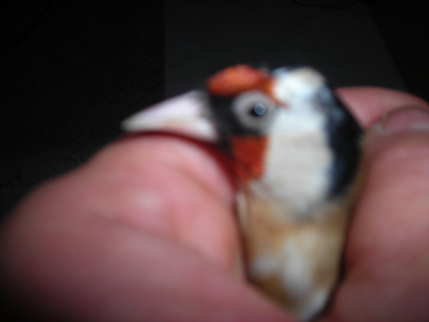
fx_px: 471
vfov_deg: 37.7
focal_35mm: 38
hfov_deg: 49.0
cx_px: 214
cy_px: 161
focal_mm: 6.3
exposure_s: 1/60.1
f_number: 3.2
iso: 50
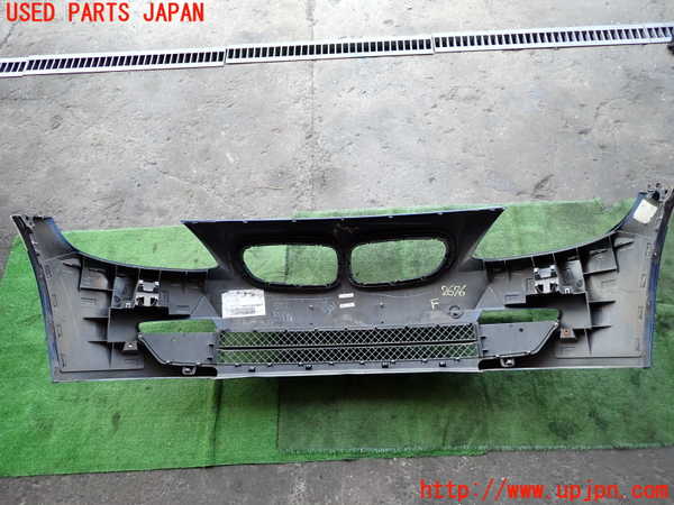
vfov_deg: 54.9
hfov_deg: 69.4
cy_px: 252
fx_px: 487
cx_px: 337
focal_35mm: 25
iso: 160
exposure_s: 1/125
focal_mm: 4.5
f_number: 2
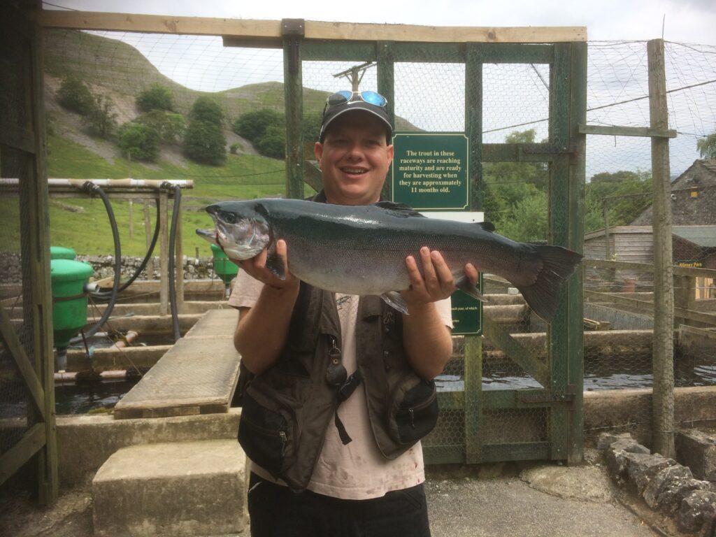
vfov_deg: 46.8
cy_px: 268
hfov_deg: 60.0
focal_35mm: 30
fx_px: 621
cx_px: 358
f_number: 2.2
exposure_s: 1/912
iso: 32
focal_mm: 4.12
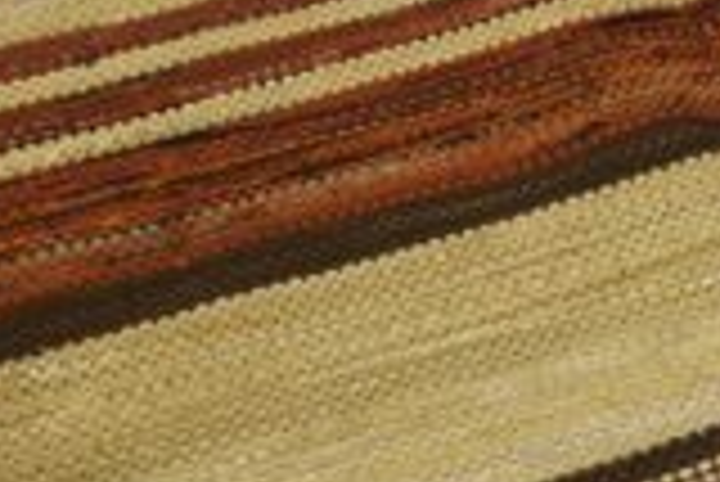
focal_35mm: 101
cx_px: 572
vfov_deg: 12.6
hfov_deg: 20.0
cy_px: -327
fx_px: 2022
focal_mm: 18
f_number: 4
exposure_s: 1/60
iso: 500
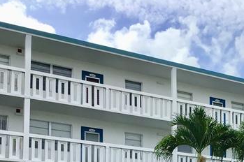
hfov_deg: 26.4
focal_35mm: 74
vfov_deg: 17.4
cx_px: 223
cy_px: 202
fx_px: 501
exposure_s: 1/1087
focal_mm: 3.3
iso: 25
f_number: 2.4
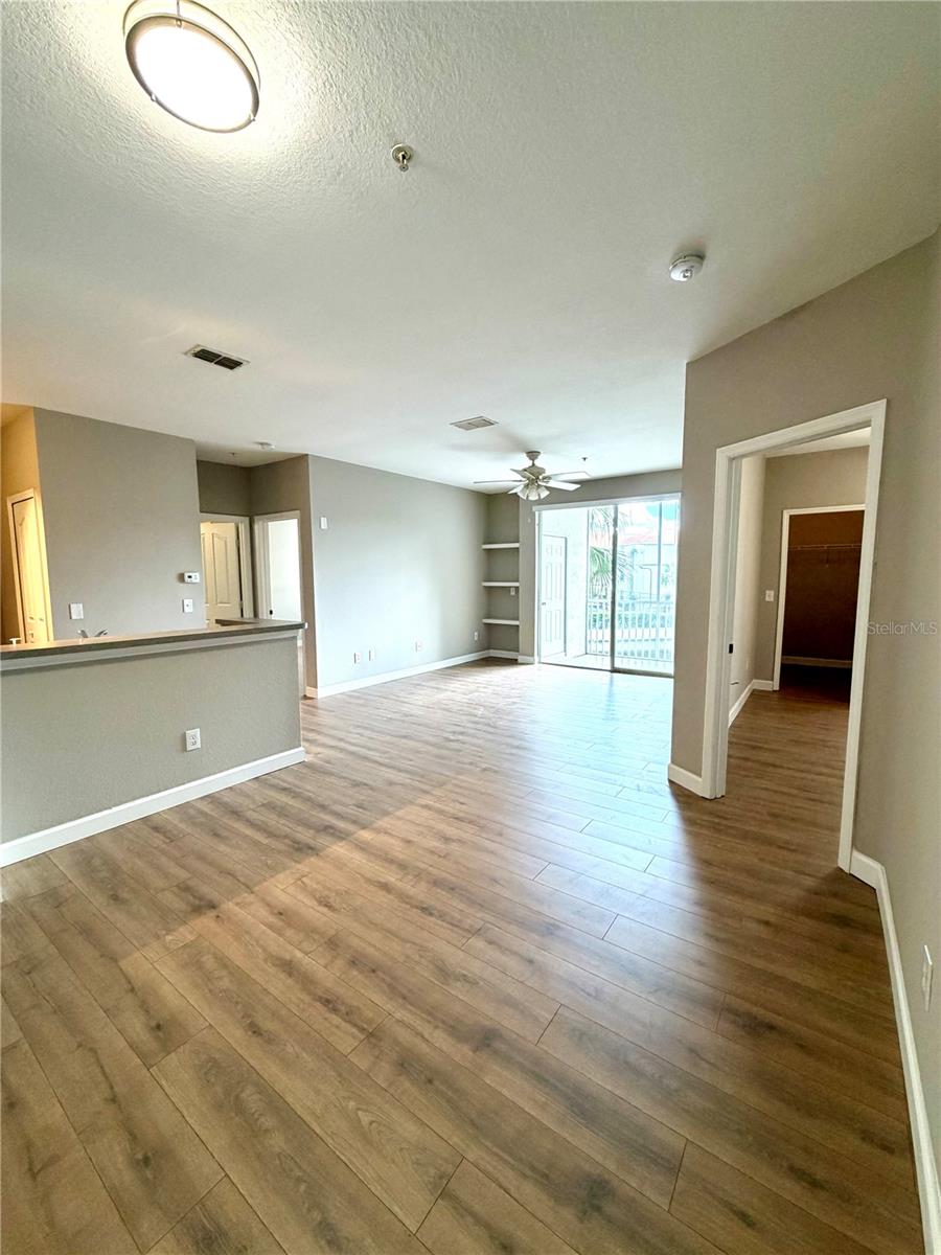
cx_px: 470
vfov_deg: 102.1
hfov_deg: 85.7
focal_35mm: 14
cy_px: 628
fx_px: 507
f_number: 2.2
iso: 320
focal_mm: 2.22
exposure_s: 1/120
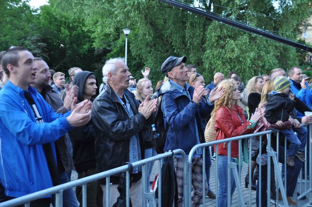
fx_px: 416
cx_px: 156
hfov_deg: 41.2
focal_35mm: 48
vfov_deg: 28.0
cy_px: 104
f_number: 4.2
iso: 640
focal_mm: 32
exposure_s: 1/125
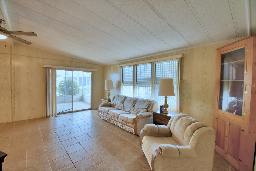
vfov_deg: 77.3
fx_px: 107
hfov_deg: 100.4
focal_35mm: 15
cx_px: 128
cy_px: 86
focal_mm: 10
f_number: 4.5
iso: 400
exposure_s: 1/40
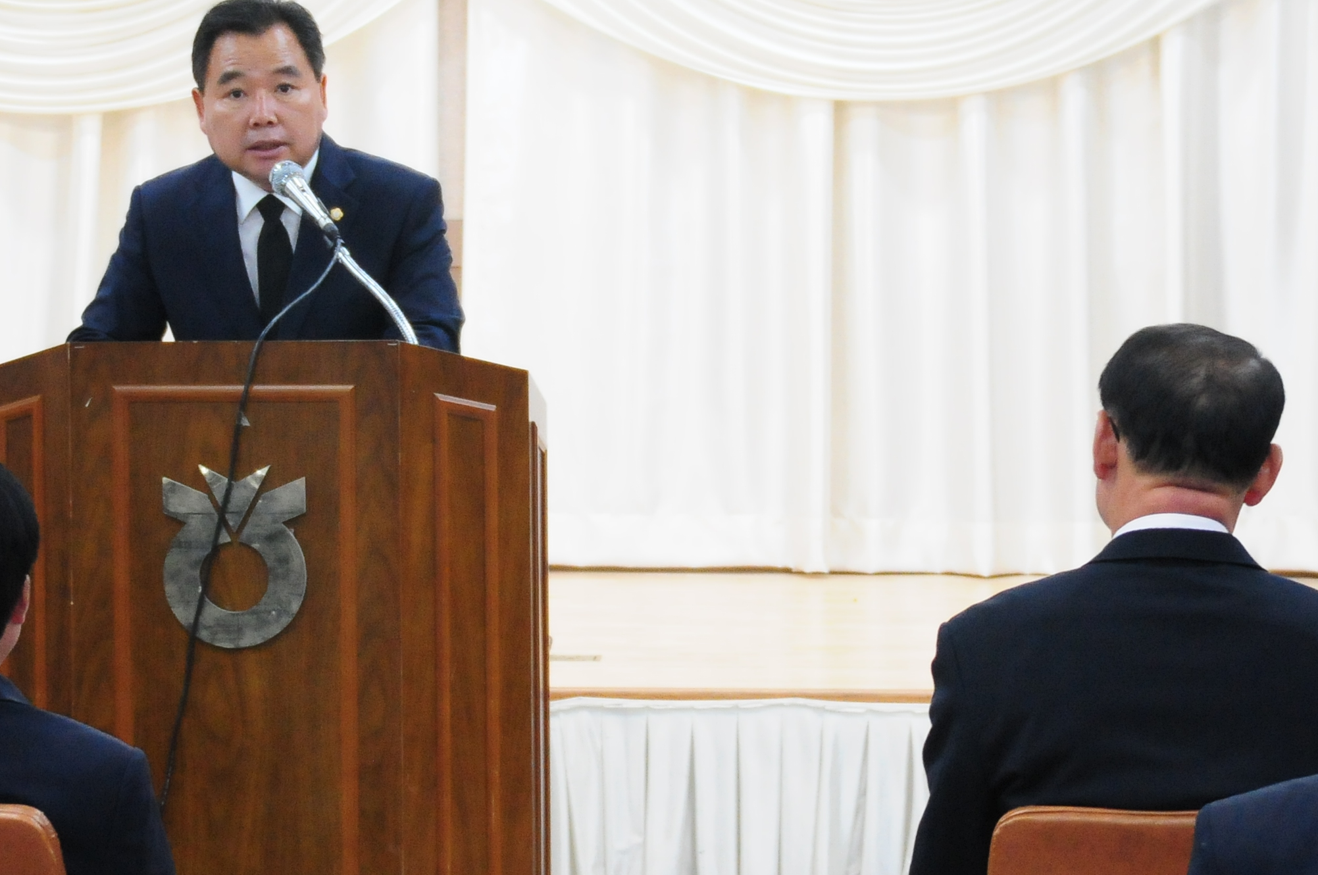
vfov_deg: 8.2
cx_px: 552
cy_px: 272
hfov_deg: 12.3
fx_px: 6106
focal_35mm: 167
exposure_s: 1/125
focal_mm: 52
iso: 1600
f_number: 4.5
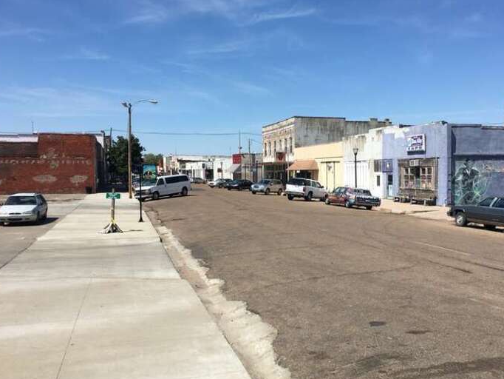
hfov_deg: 53.8
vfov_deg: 41.8
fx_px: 495
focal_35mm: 34
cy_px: 196
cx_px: 285
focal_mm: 4.15
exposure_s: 1/2137
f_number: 2.2
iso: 25
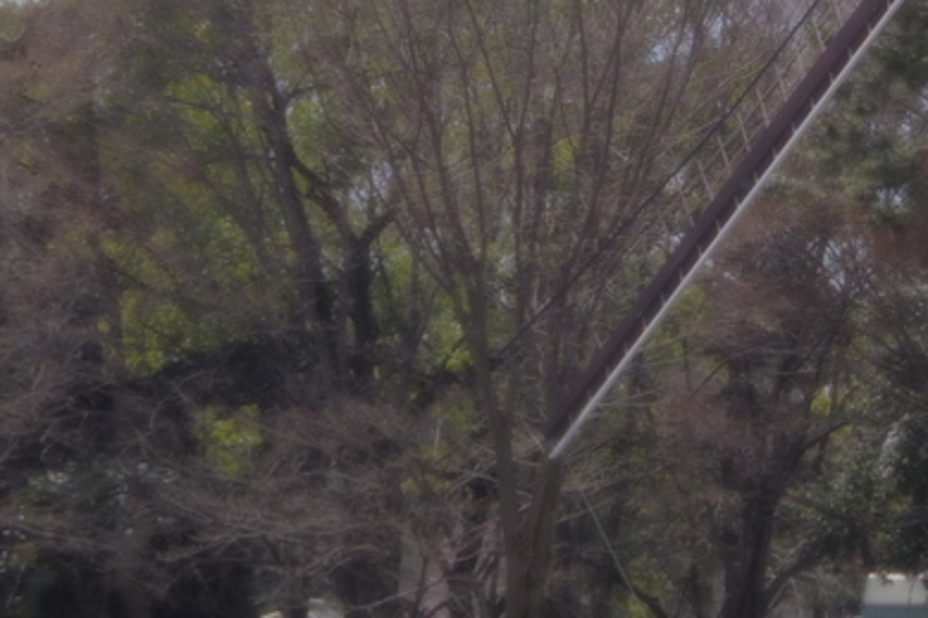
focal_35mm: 189
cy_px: -184
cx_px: 649
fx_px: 4870
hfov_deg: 10.9
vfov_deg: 7.2
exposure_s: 1/1000
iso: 200
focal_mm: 15.1
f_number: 4.5
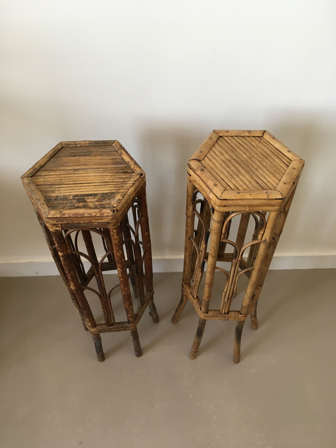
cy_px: 224
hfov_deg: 48.2
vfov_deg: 61.7
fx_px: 375
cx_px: 168
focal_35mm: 29
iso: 32
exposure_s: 1/33
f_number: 2.2
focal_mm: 4.15
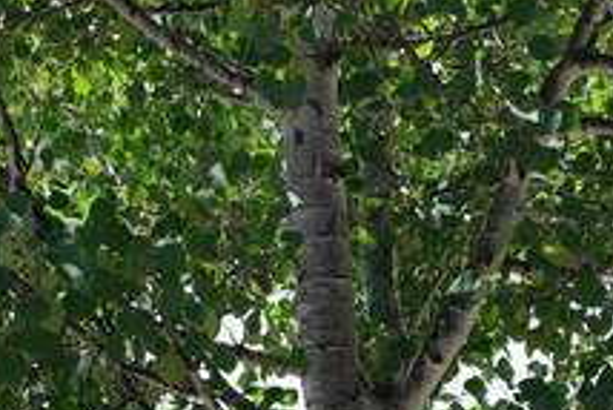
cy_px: 747
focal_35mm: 149
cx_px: 627
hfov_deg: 13.6
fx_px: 2539
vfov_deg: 8.8
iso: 100
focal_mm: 12.29
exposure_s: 1/250
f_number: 2.8
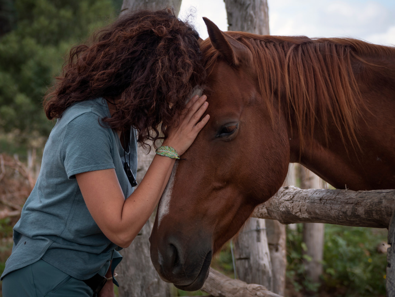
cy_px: 148
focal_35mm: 122
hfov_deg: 16.1
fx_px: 1392
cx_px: 198
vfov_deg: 12.1
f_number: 5
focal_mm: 61
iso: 100
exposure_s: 1/250
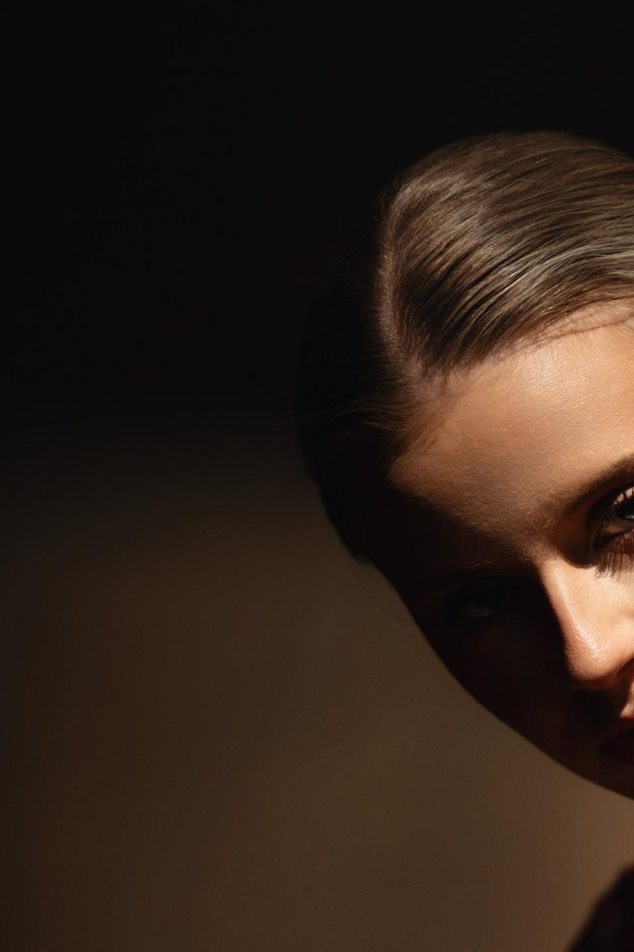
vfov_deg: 8.9
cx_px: 680
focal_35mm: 228
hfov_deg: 6.0
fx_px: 6025
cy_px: 1107
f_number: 1.4
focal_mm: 85
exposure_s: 1/2000
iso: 100
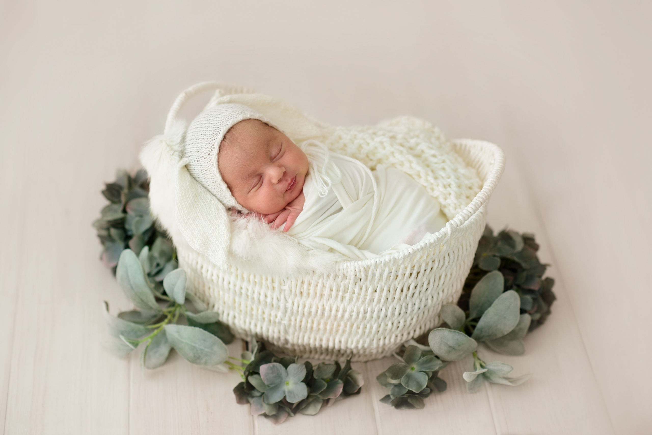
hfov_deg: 23.9
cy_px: 218
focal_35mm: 85
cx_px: 326
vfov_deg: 16.1
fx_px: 1540
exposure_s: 1/160
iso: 200
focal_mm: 85
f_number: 2.2
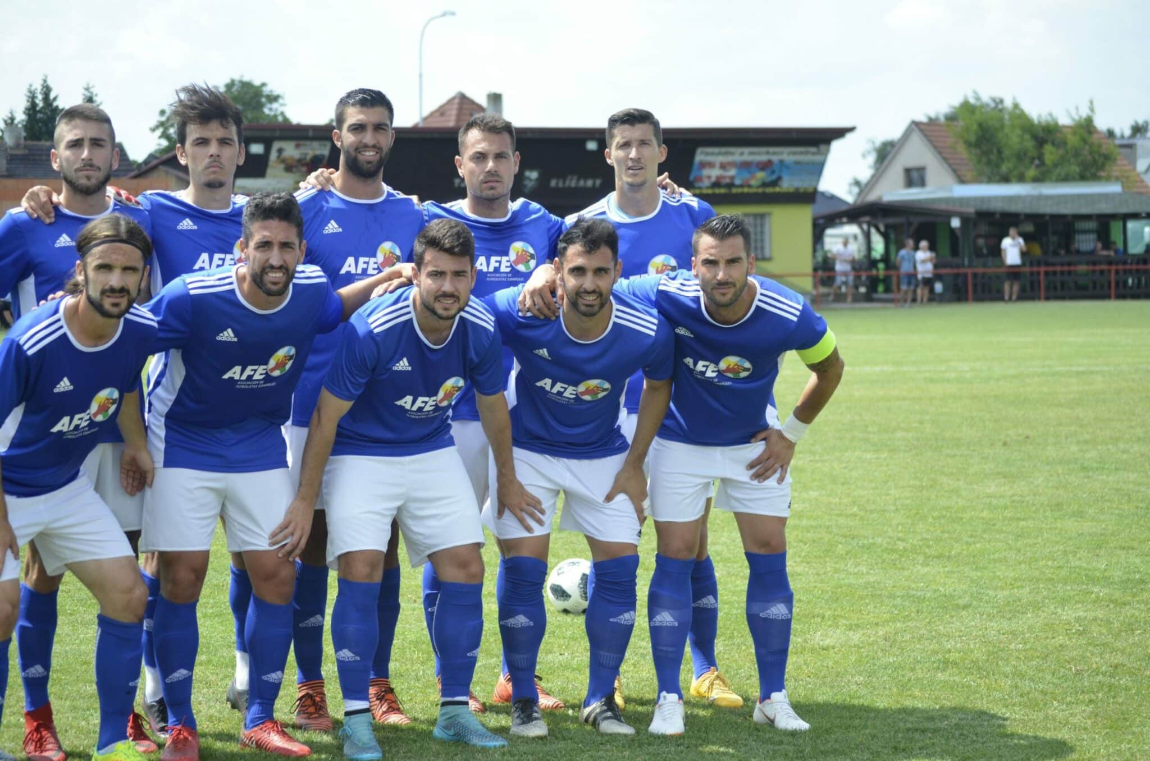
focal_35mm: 98
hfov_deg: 21.0
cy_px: 380
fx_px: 3108
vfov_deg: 14.0
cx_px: 575
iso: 400
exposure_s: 1/1250
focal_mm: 65
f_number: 5
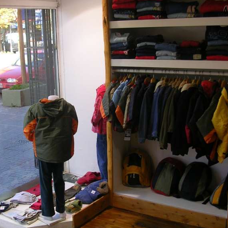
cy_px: 113
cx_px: 81
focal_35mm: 53
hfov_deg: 32.0
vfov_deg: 32.2
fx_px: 395
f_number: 2.8
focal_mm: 5.8
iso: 50
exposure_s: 1/143
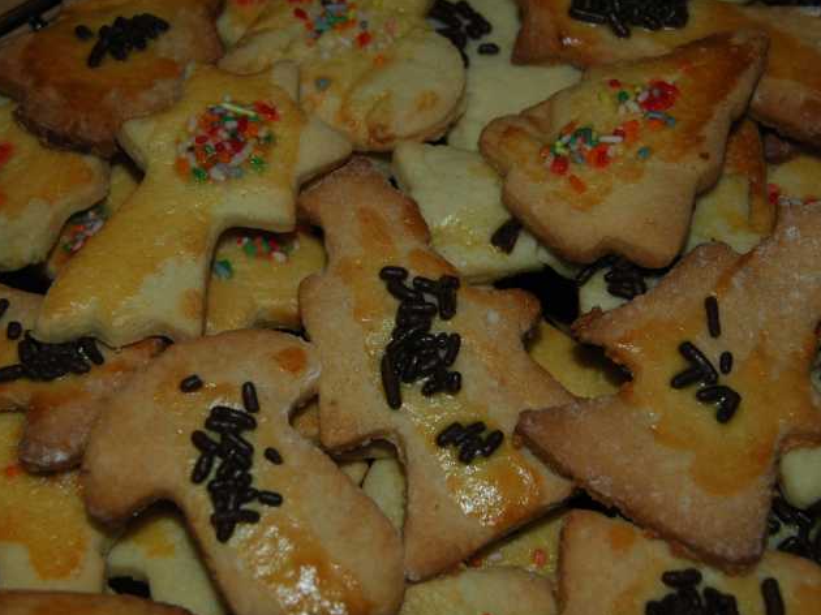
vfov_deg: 19.4
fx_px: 1802
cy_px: 309
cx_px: 395
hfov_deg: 25.7
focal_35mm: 76
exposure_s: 1/125
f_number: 7.1
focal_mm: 46
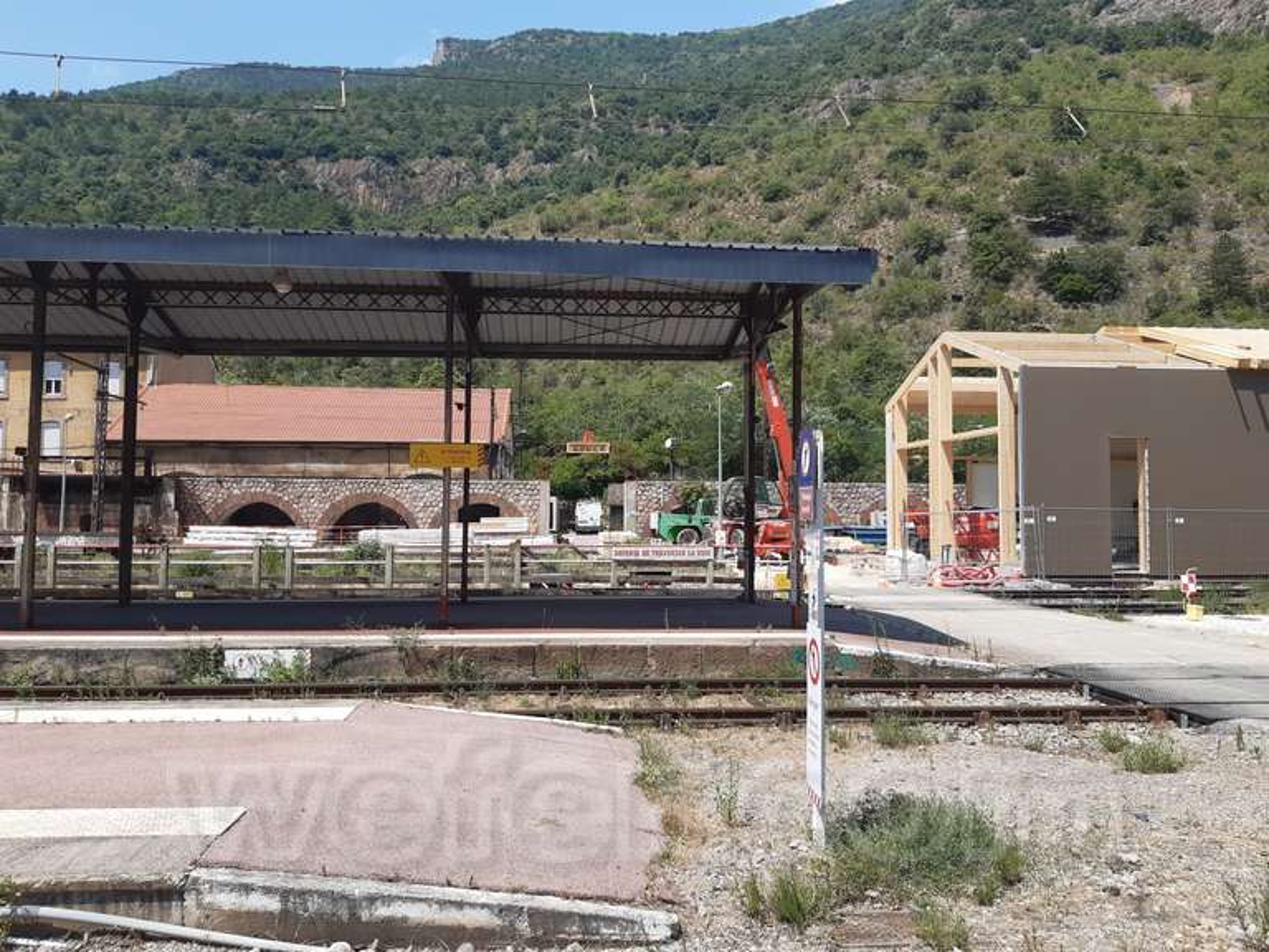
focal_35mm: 26
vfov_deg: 53.1
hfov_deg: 67.3
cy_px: 476
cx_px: 634
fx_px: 953
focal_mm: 3.92
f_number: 1.7
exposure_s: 1/1439
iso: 40
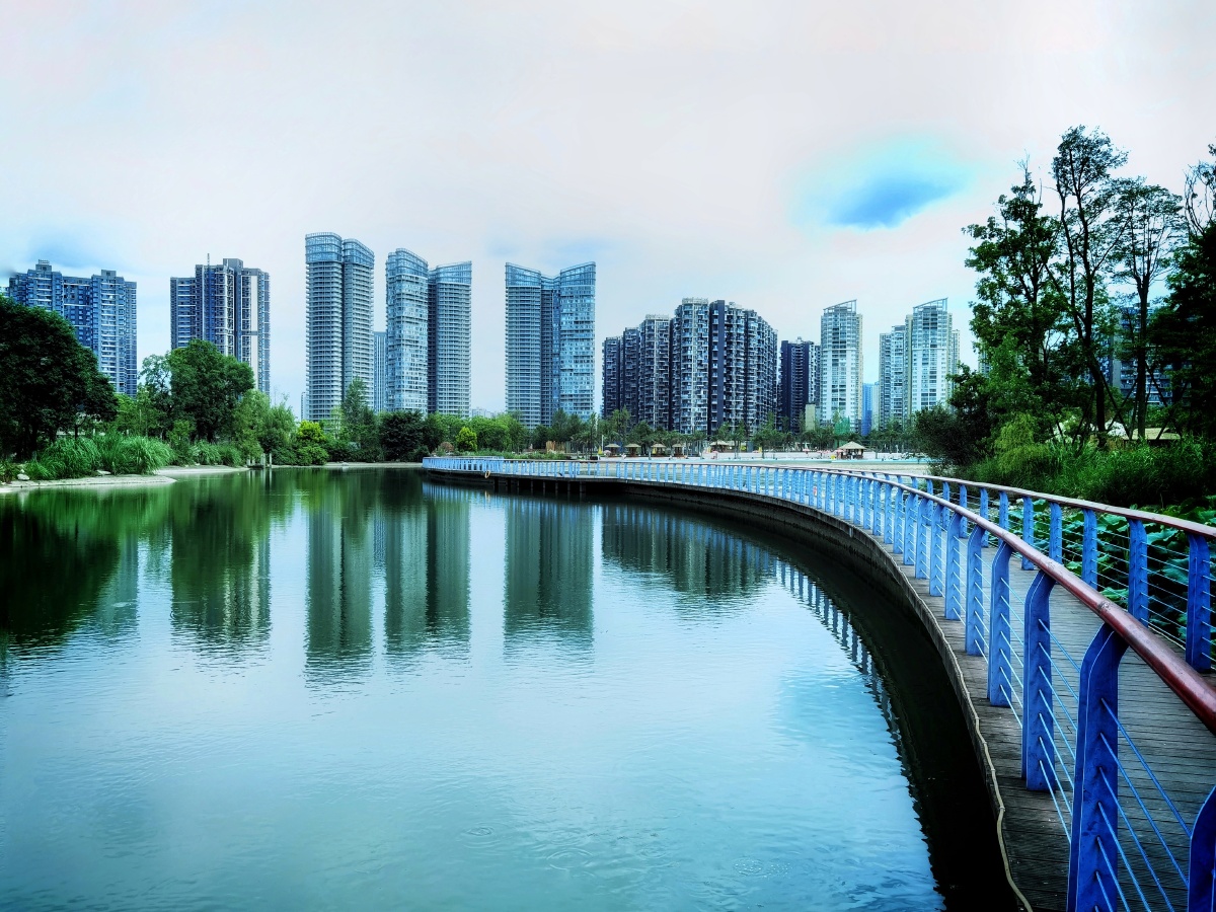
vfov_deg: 51.4
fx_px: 948
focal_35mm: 27
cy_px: 456
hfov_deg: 65.3
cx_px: 608
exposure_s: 1/2849
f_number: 1.9
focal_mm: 6.71
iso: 50
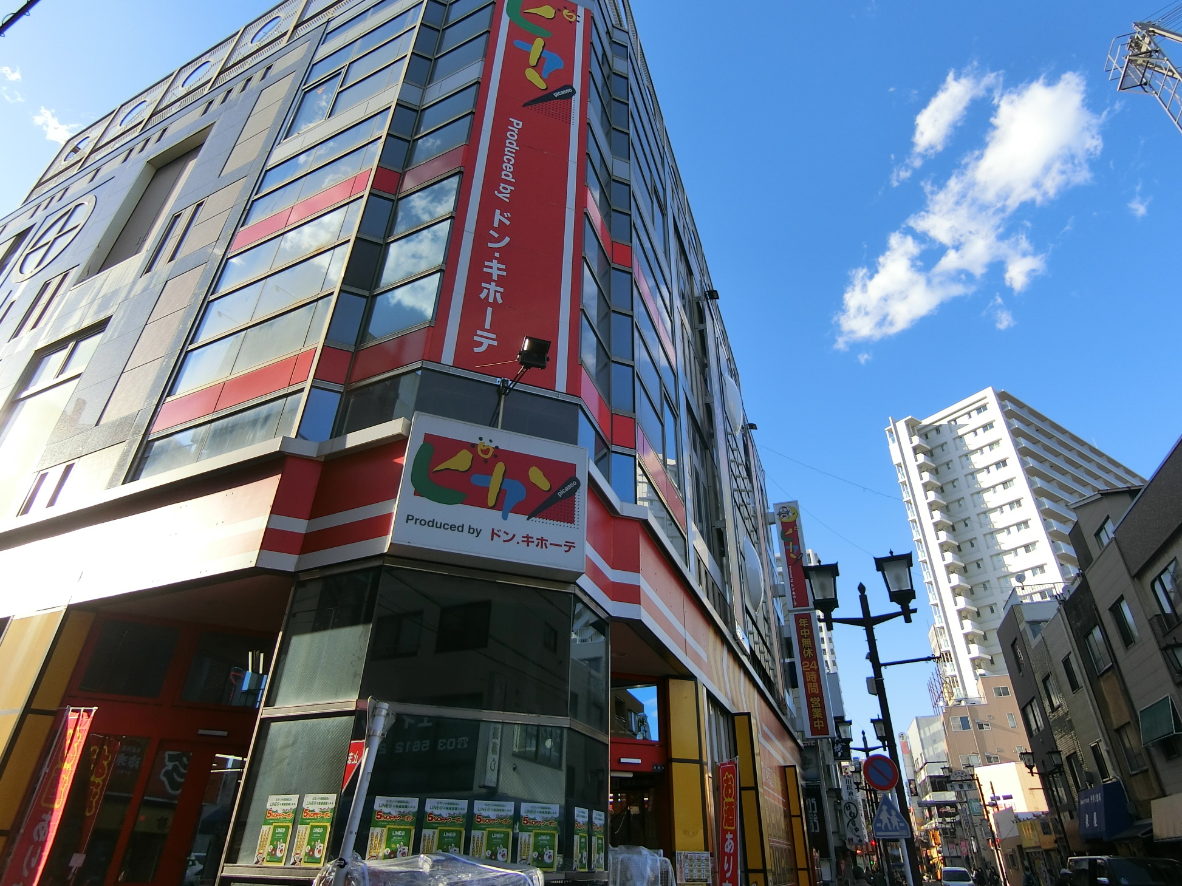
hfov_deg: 81.7
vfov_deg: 65.9
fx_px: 683
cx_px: 603
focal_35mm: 20
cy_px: 423
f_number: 2.7
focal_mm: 4.06
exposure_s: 1/1000
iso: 80
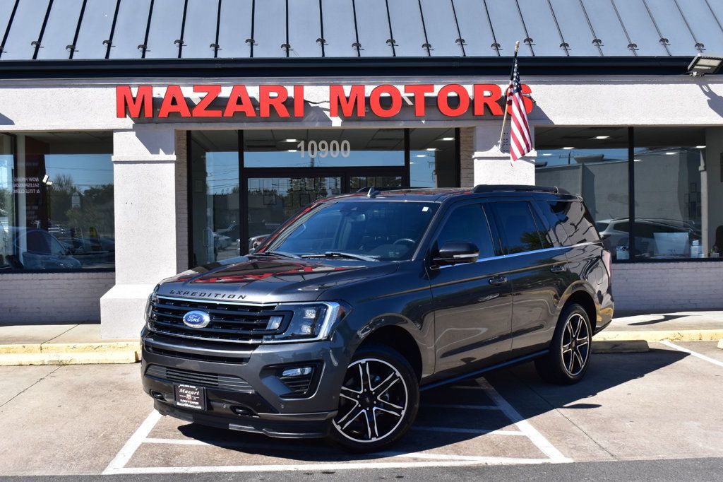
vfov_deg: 28.1
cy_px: 241
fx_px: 964
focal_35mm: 48
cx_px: 362
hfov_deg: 41.1
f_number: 11
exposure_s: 1/400
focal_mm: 32
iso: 400
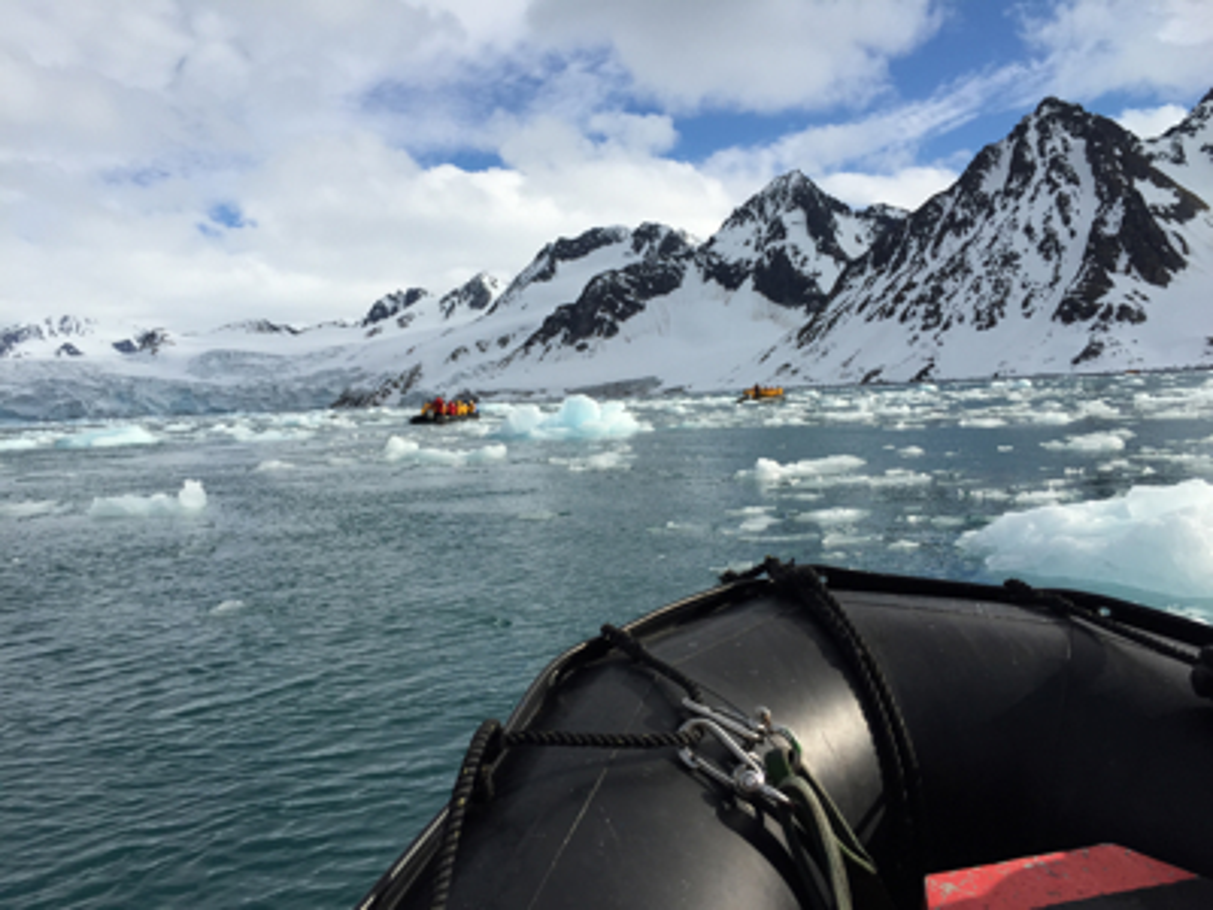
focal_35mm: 29
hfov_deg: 61.7
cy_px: 455
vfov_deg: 48.2
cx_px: 606
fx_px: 1016
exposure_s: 1/3968
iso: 32
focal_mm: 4.15
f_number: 2.2
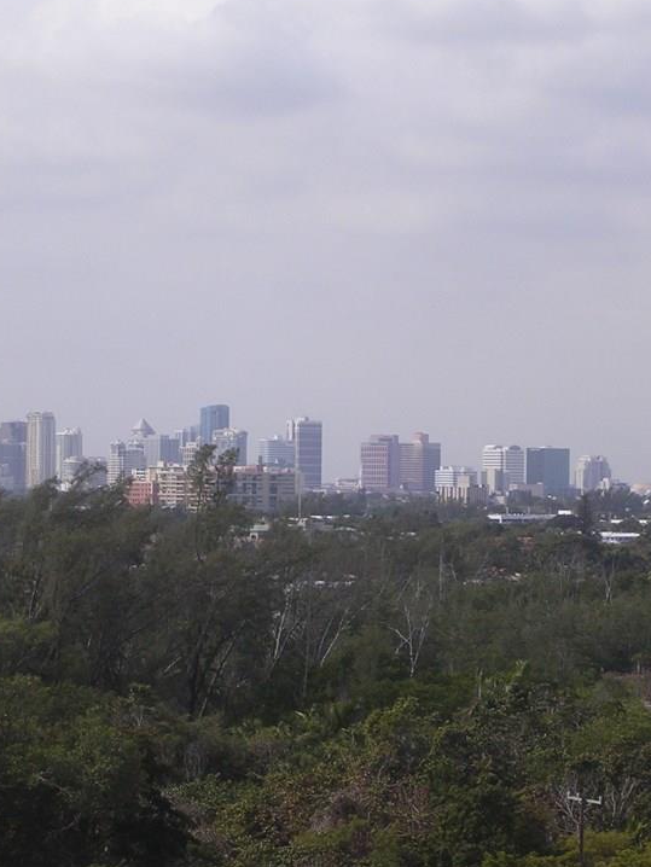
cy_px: 407
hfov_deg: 9.1
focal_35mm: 164
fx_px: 4110
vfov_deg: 12.0
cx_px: 236
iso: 100
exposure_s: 1/423
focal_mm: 17.4
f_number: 4.9
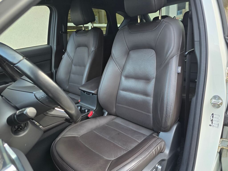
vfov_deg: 58.9
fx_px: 151
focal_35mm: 23
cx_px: 114
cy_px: 86
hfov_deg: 73.9
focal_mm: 6.3
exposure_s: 1/100
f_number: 1.7
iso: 160
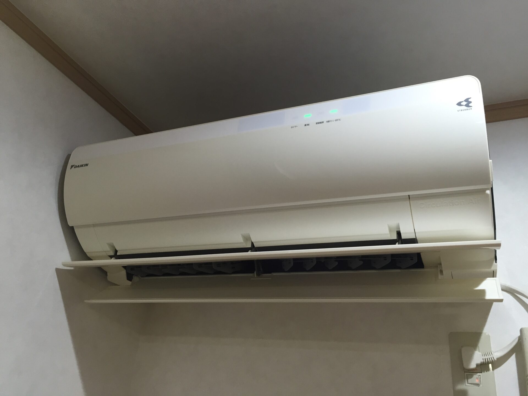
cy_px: 198
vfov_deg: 48.2
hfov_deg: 61.7
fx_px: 442
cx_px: 264
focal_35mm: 29
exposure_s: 1/30
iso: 64
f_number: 2.2
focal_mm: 4.15
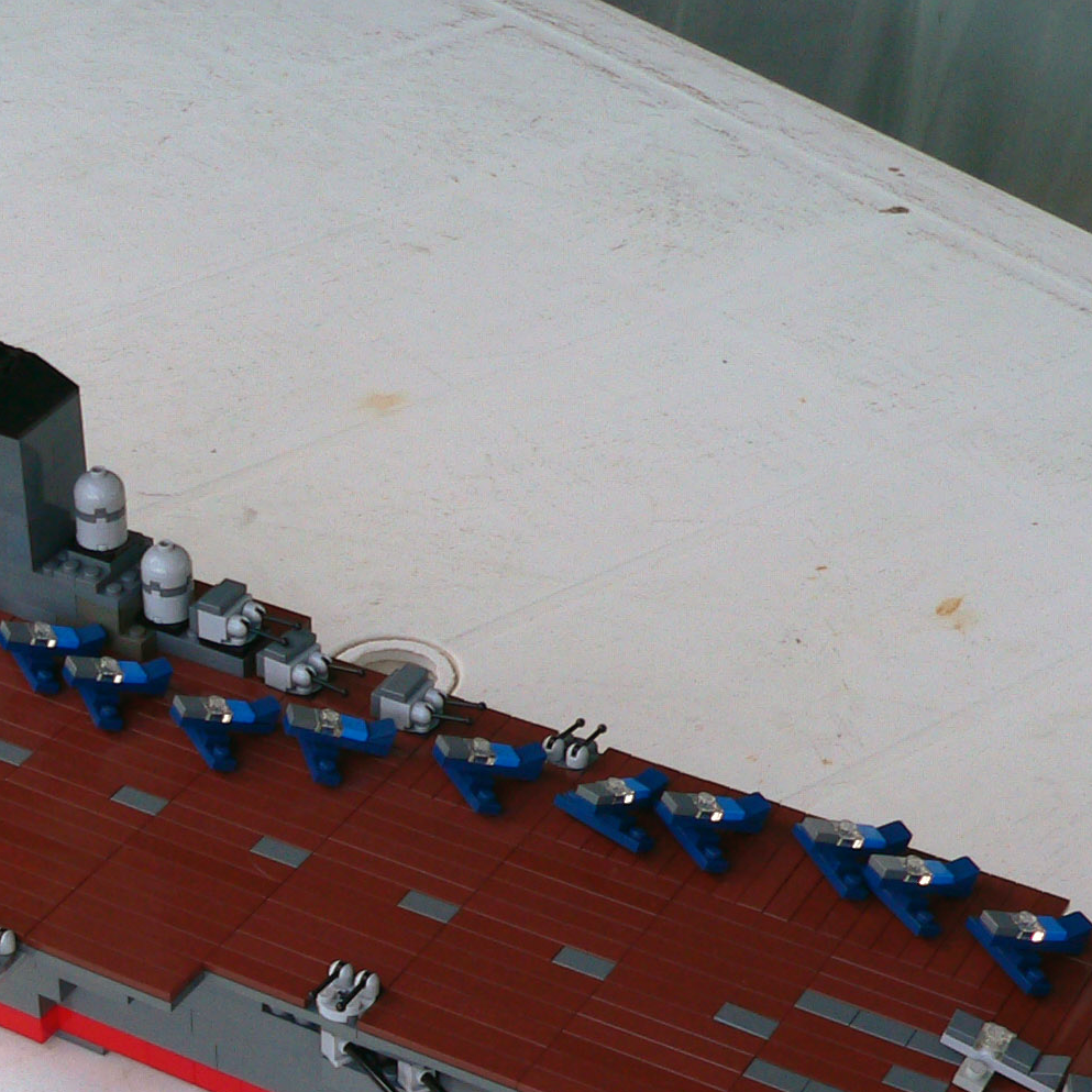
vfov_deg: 20.8
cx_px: 190
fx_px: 2927
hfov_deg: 20.8
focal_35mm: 82
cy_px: 914
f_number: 2.8
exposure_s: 1/80
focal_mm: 6
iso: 80
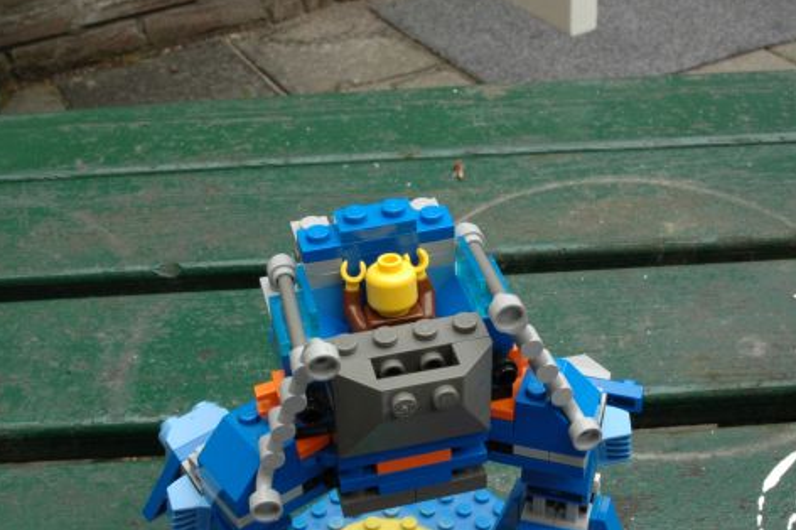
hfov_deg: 35.1
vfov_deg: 23.7
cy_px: 297
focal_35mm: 57
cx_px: 395
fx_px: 1259
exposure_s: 1/50
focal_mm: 28
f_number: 22
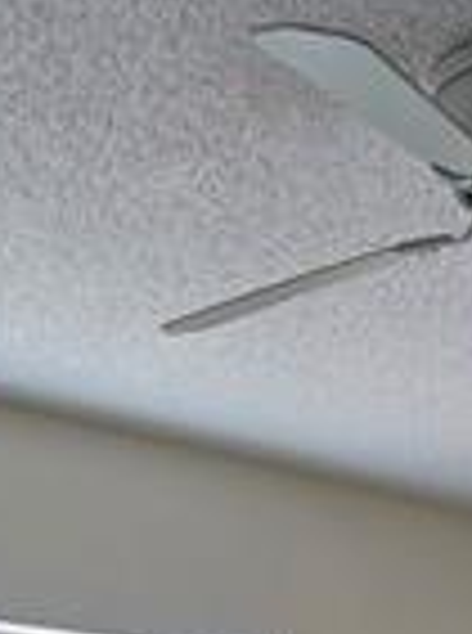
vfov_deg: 18.7
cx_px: 441
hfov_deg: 20.2
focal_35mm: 71
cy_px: 1241
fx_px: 1297
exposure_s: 1/60
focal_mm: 2.2
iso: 100
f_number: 2.2
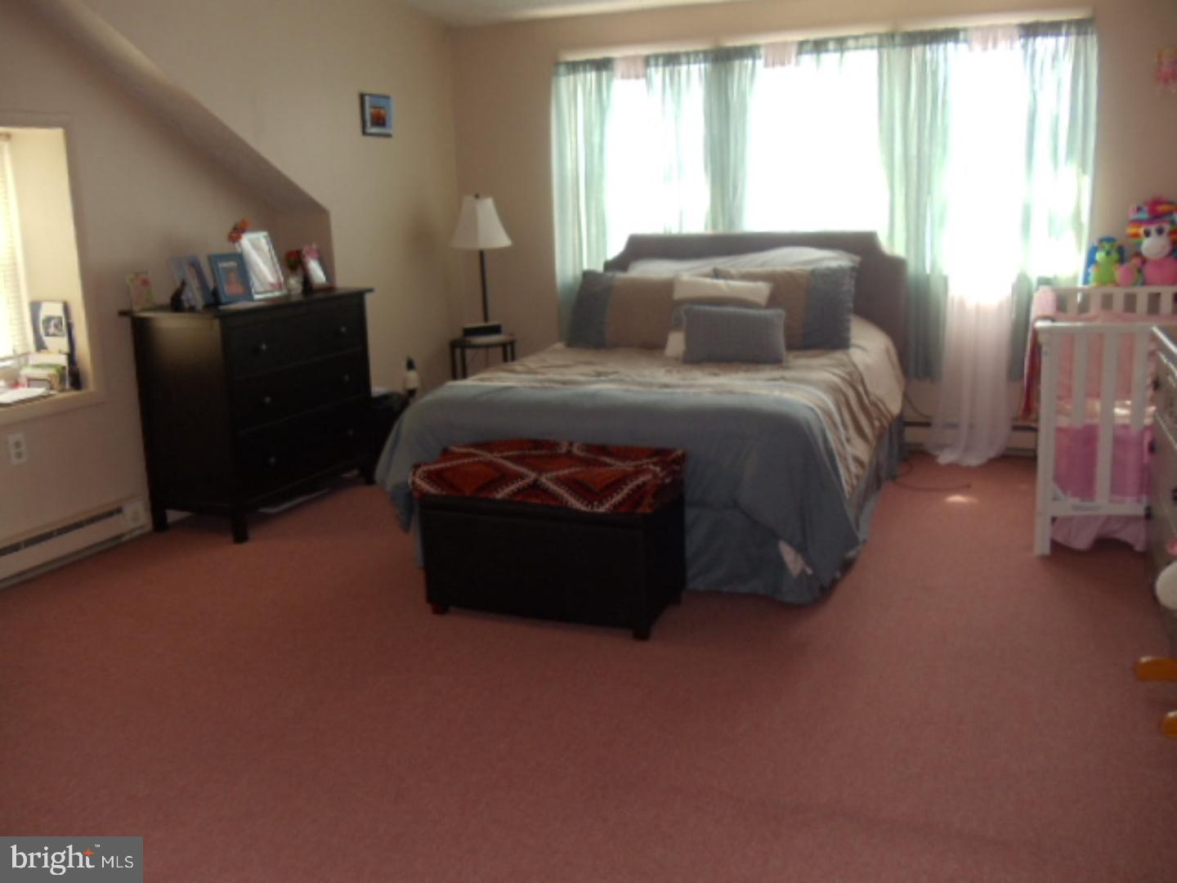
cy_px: 442
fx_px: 1496
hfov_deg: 42.9
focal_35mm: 44
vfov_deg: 32.9
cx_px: 588
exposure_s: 1/30
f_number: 3.5
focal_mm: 6
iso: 100
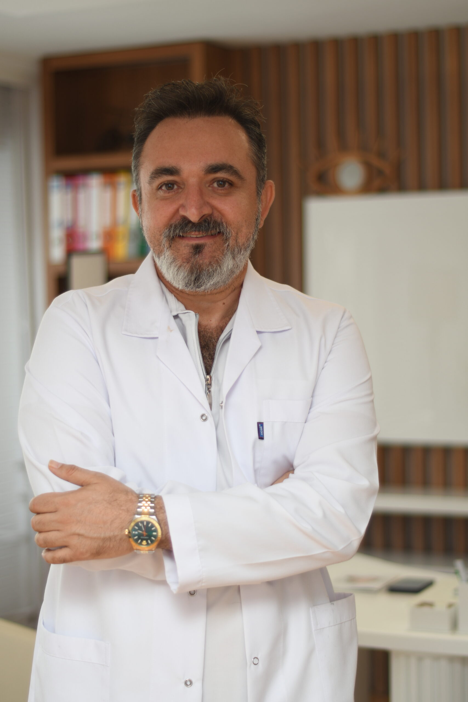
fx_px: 1462
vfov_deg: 27.0
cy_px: 351
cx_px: 234
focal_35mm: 75
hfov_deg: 18.2
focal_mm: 50
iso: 100
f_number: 1.8
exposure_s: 1/250
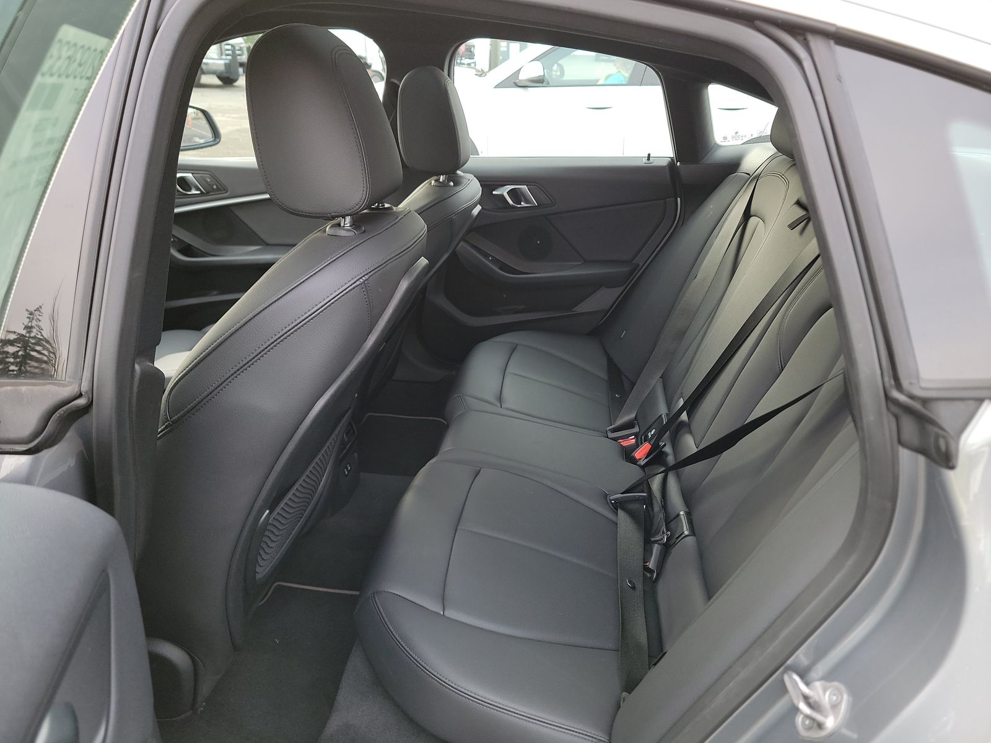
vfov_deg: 56.8
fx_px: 687
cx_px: 496
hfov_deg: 71.6
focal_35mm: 24
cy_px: 372
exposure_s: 1/59
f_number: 1.8
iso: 119
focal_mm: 6.7
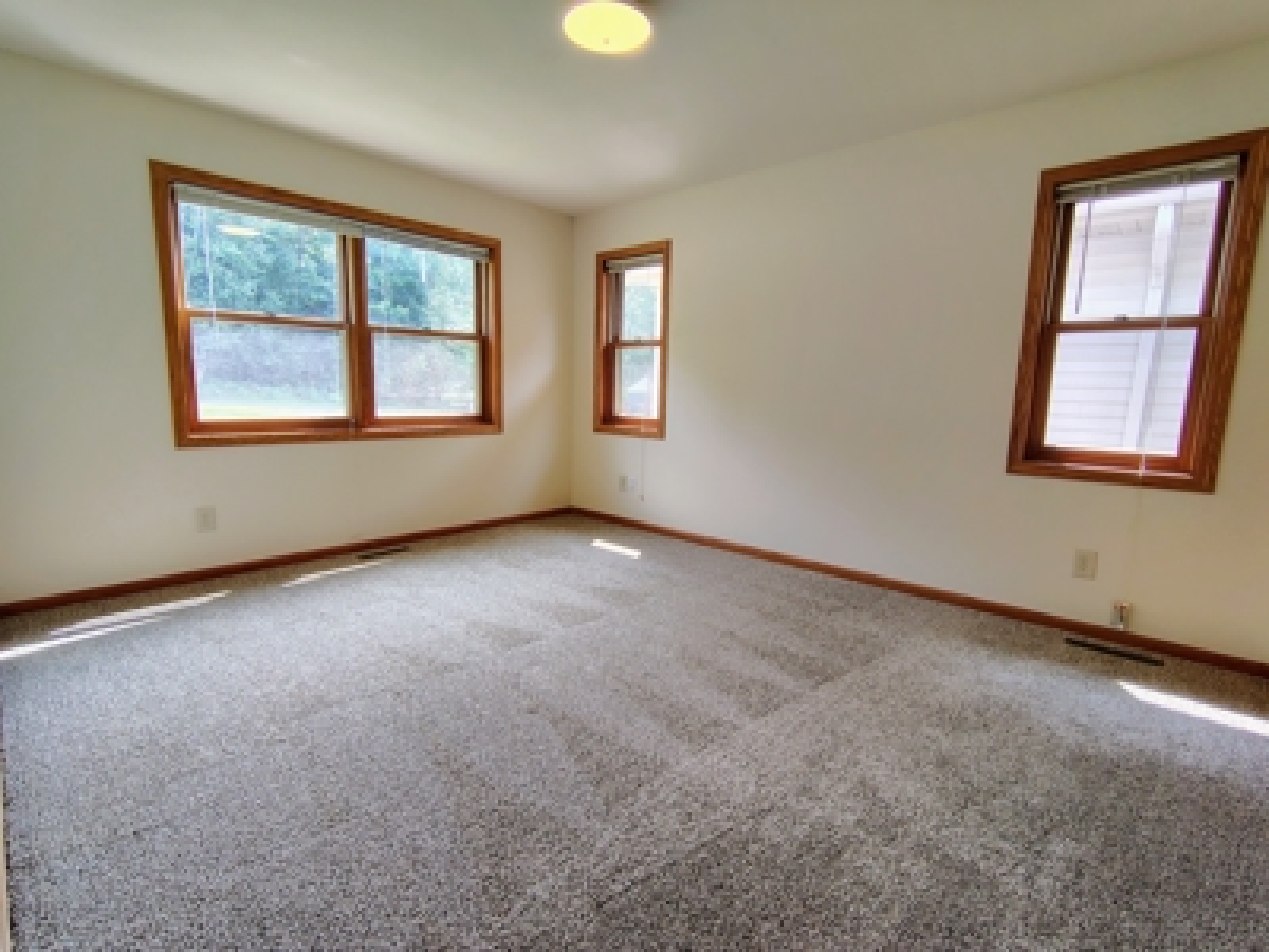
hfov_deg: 94.5
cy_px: 476
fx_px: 587
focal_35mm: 16
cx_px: 634
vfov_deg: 78.1
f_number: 2.2
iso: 171
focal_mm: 2.13
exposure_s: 1/60
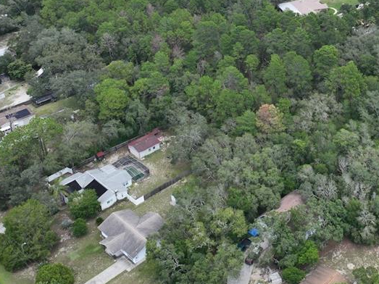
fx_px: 514
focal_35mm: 47
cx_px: 306
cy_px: 54
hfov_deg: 38.8
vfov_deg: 30.1
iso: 100
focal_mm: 12.29
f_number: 2.8
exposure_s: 1/1000
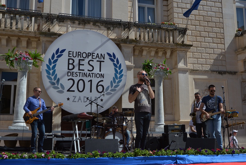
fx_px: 260
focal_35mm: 38
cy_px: 82
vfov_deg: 35.1
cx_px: 123
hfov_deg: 50.7
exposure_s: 1/1600
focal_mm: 38
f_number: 11
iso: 400
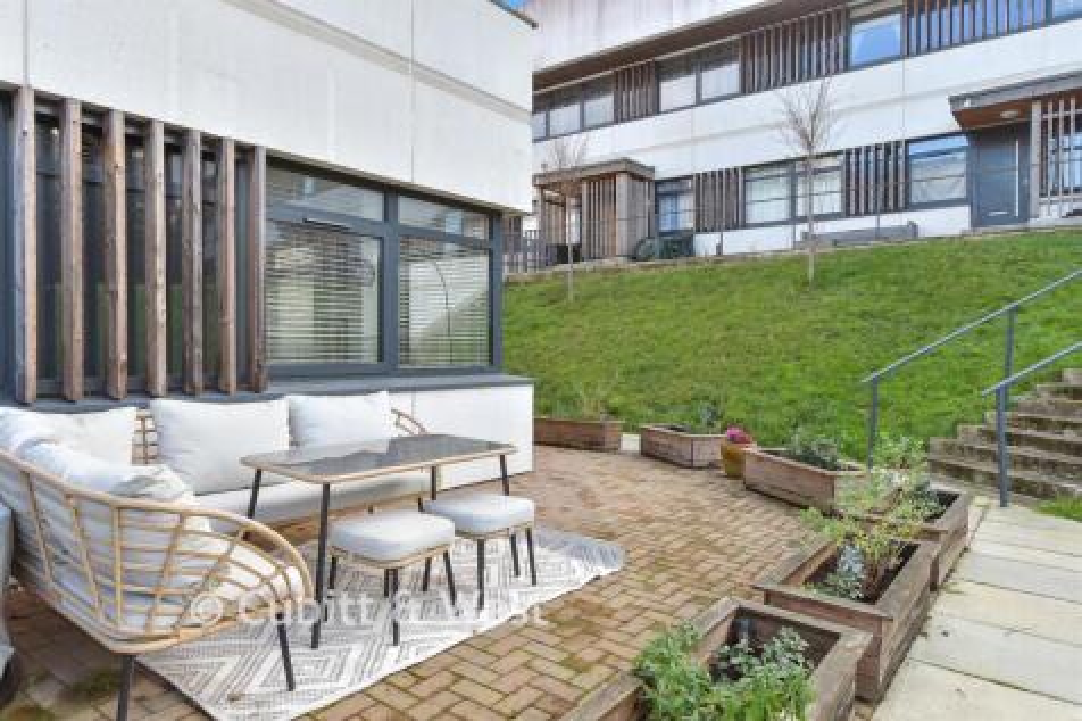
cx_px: 541
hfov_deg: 78.6
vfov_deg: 57.2
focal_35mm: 22
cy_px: 360
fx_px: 661
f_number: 8
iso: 160
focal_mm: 15
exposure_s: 1/50
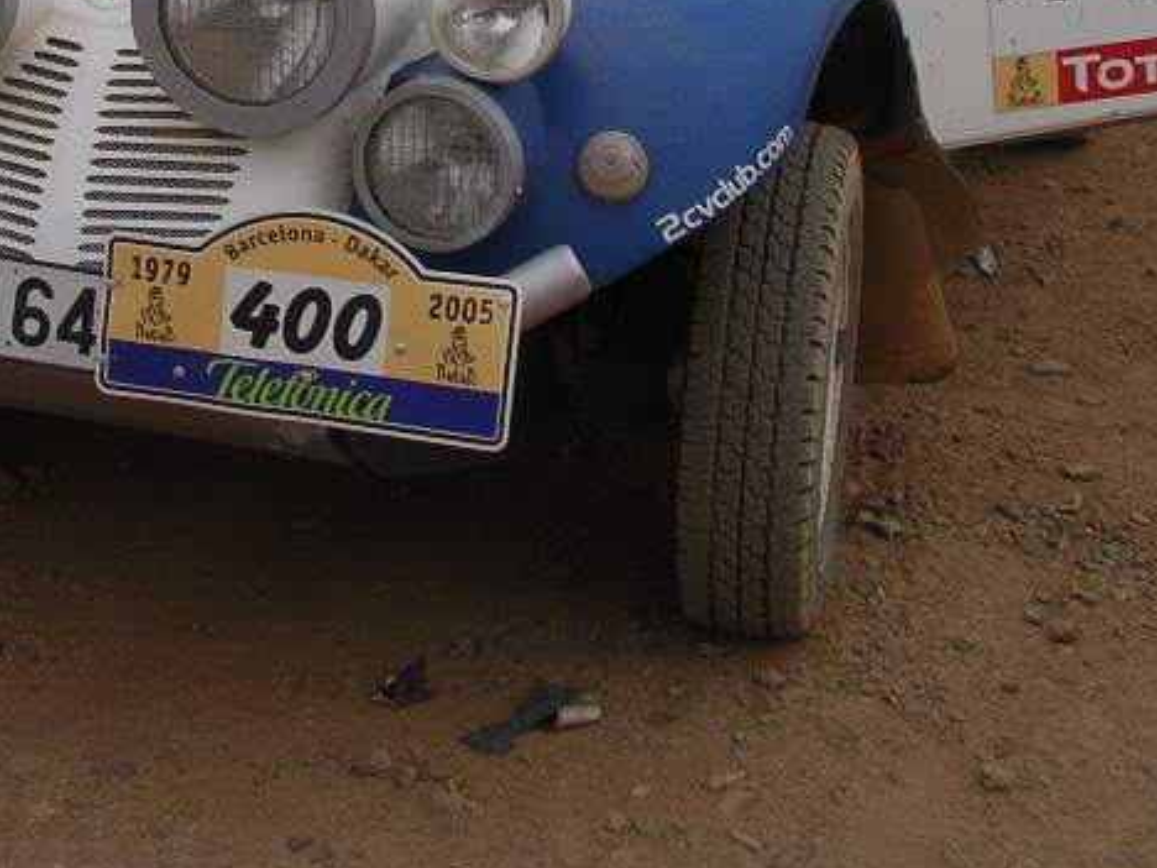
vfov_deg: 17.6
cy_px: -72
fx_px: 2707
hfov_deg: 24.0
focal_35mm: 81
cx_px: 391
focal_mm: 5.7
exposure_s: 1/400
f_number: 2.8
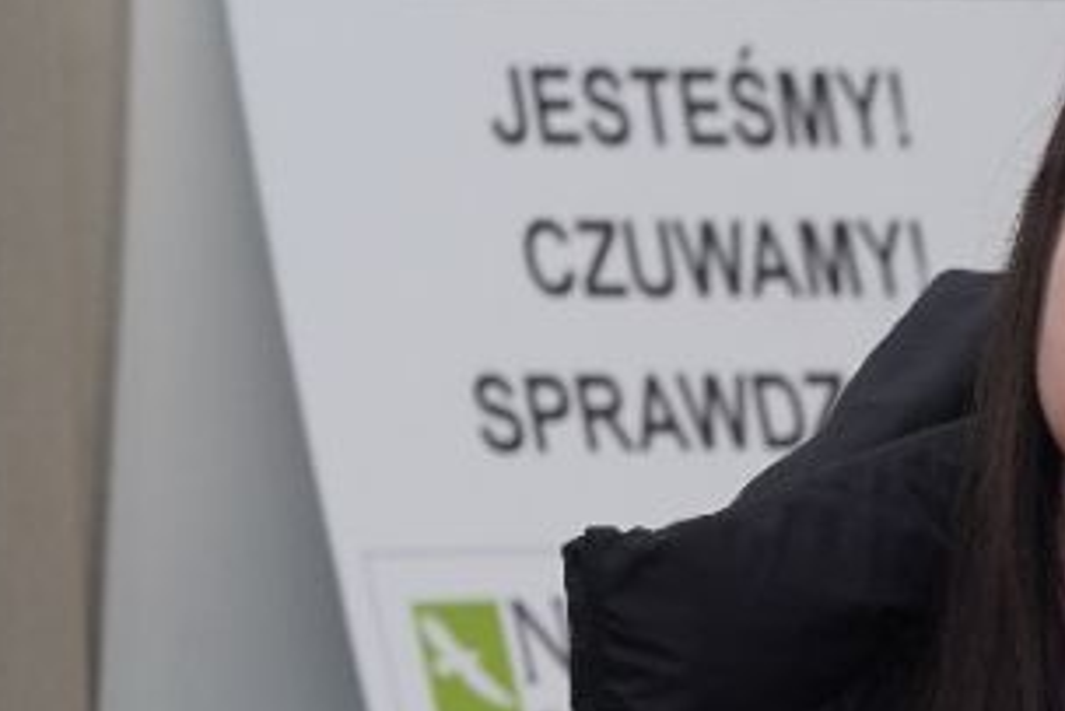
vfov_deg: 3.1
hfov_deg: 4.7
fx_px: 12904
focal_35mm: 436
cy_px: 1003
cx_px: 1724
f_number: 8
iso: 1250
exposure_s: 1/100
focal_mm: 102
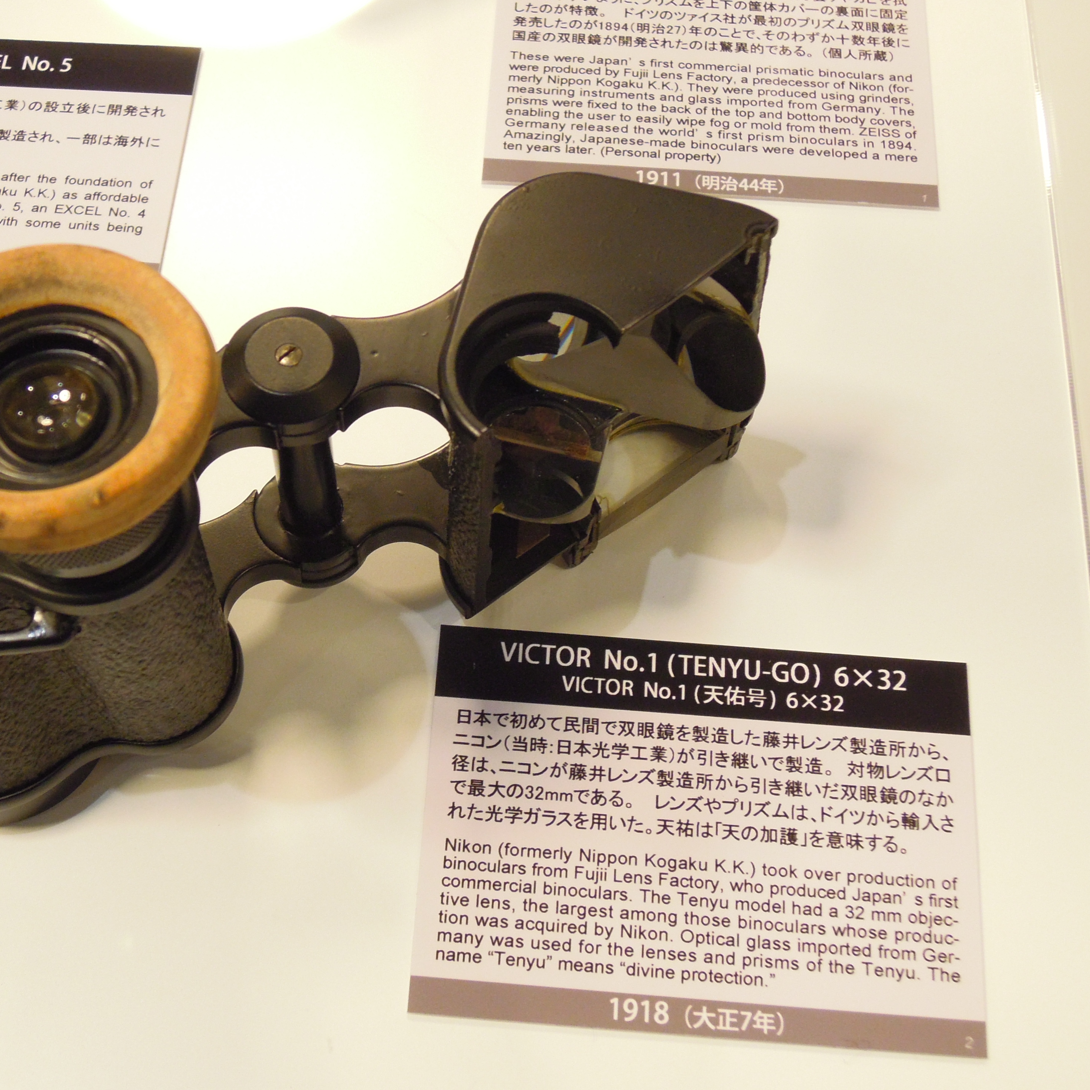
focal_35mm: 48
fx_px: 1710
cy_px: 543
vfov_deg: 35.4
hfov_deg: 35.1
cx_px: 374
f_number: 3.3
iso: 400
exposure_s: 1/13
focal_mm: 7.2
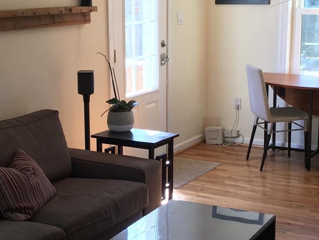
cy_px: 128
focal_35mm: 76
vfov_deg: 19.4
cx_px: 123
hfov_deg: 25.6
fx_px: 700
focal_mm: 4.15
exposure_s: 1/40
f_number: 2.2
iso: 25
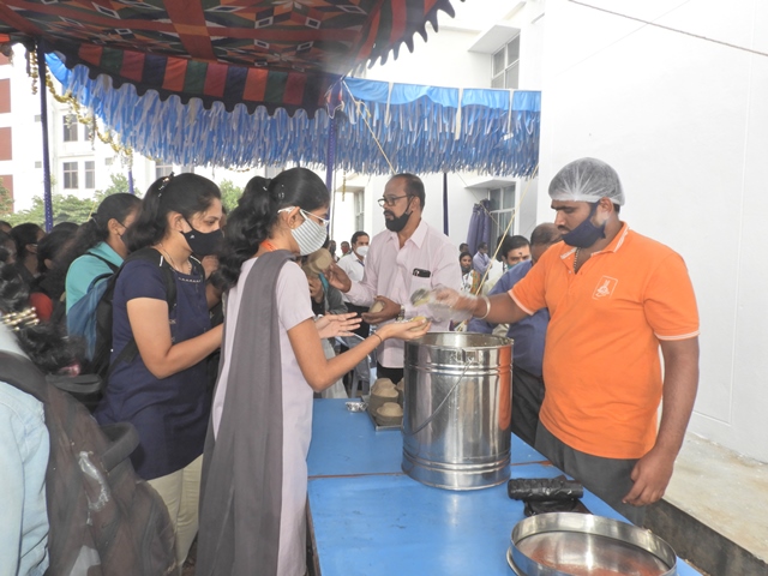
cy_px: 288
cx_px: 384
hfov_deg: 71.6
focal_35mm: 24
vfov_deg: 56.8
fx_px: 532
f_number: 7.6
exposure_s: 1/50
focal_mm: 4.3
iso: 140
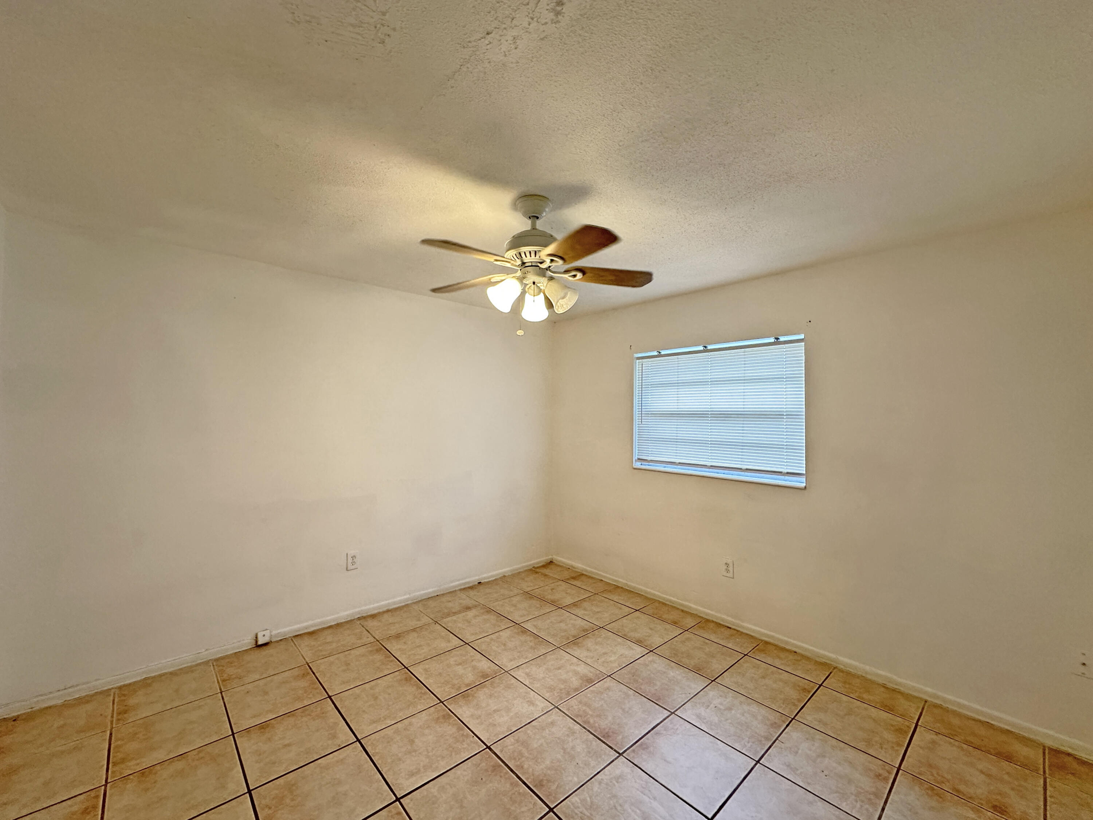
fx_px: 442
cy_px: 410
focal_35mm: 14
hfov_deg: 102.1
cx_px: 546
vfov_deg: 85.7
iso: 250
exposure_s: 1/120
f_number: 2.2
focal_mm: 2.22
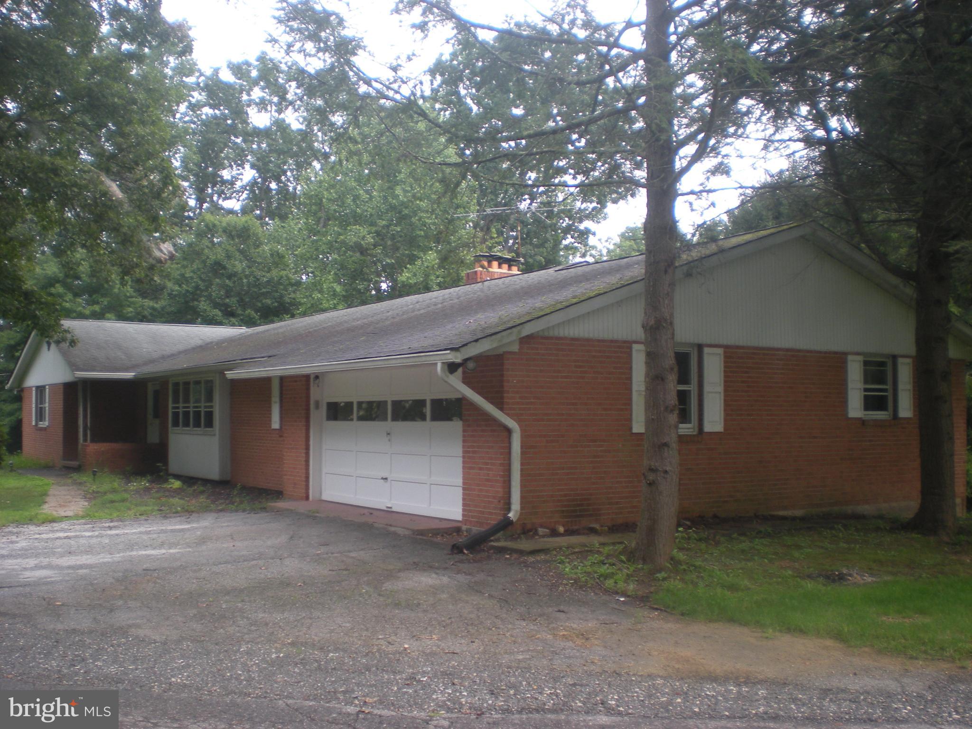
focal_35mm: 38
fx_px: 1067
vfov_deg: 37.7
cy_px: 364
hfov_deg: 49.0
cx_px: 486
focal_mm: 6.3
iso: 64
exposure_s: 1/124
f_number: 3.1
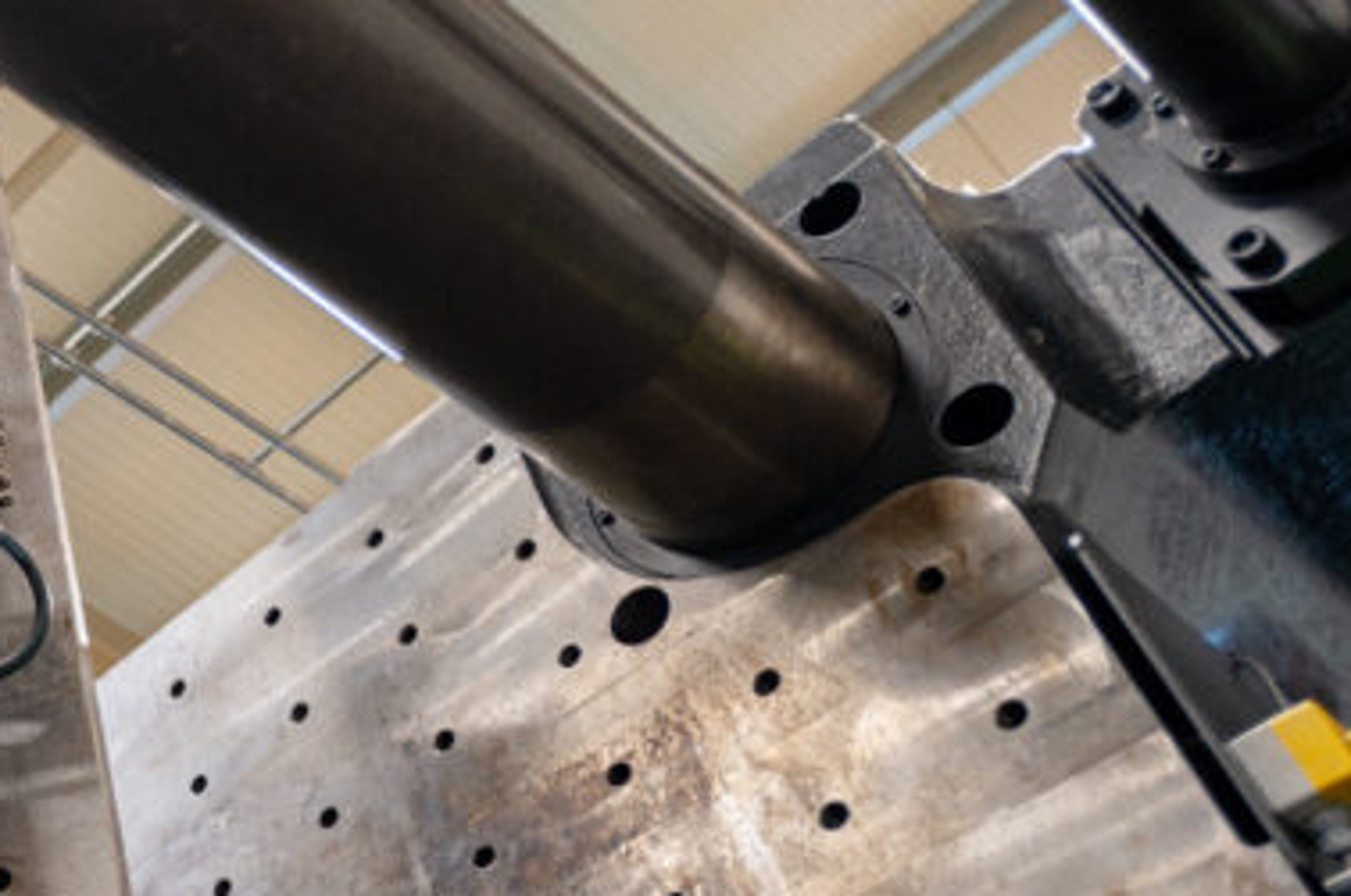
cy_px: 644
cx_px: -418
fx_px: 2436
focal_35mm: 65
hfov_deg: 26.2
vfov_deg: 20.7
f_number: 2.8
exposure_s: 1/100
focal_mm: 24
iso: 1000
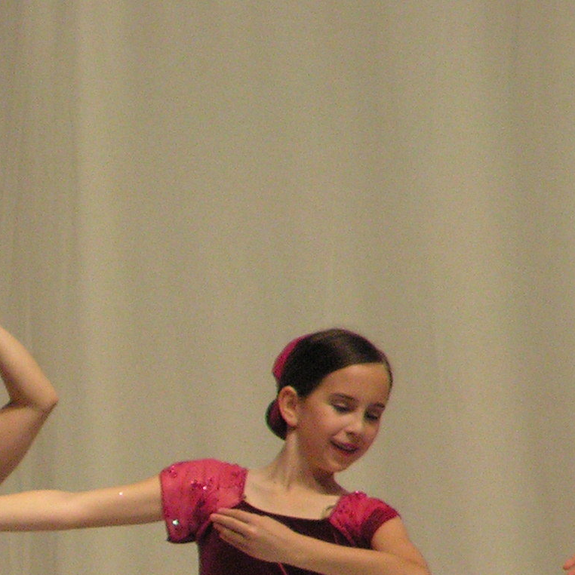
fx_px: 18831
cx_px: -64
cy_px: 577
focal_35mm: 1002
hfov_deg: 1.7
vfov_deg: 1.7
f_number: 3.7
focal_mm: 63
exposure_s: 1/100
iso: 200
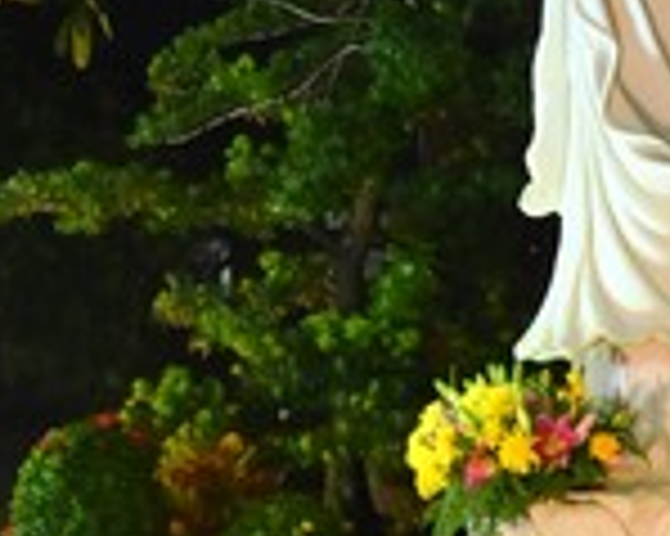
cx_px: 627
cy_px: 329
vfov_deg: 9.9
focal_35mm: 156
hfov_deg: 12.3
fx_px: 3091
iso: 1000
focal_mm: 38
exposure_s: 1/100
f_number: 4
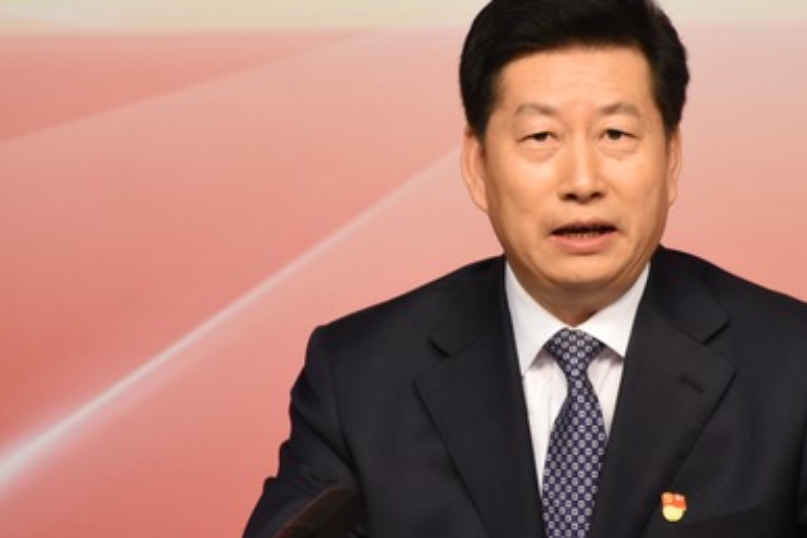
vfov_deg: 3.0
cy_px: 304
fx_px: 10423
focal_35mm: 465
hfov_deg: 4.4
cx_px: 594
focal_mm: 300
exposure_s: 1/60
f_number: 5.6
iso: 1600
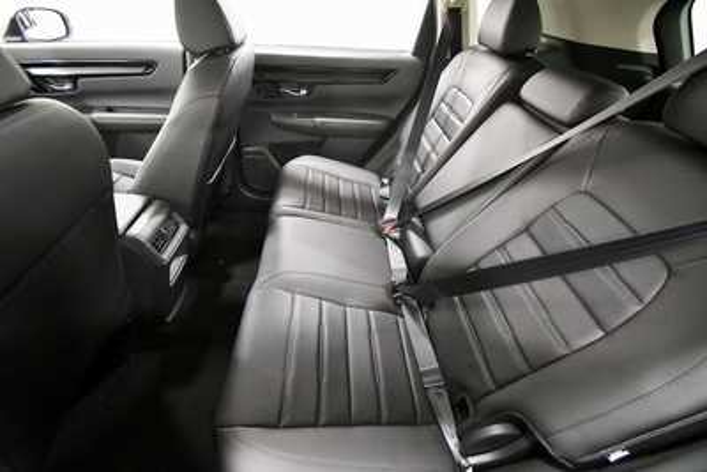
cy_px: 236
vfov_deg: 77.4
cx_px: 354
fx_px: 295
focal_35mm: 15
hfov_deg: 100.4
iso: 7200
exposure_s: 1/60
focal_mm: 10
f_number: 4.5
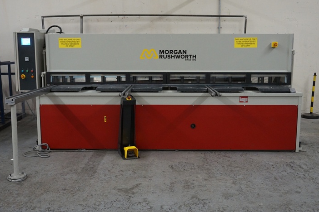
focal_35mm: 39
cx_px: 159
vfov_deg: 34.6
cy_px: 106
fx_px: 341
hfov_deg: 50.1
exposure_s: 1/160
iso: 1600
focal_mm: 25
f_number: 4.5
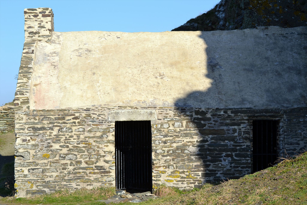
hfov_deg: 19.5
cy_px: 102
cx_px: 154
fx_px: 895
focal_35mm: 105
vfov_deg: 13.0
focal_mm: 70
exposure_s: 1/250
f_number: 8
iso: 100
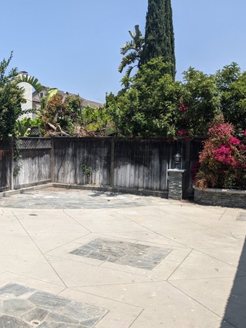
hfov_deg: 36.9
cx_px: 38
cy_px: 166
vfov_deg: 50.1
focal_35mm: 37
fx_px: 351
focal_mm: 4.38
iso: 81
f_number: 1.73
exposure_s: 1/3356
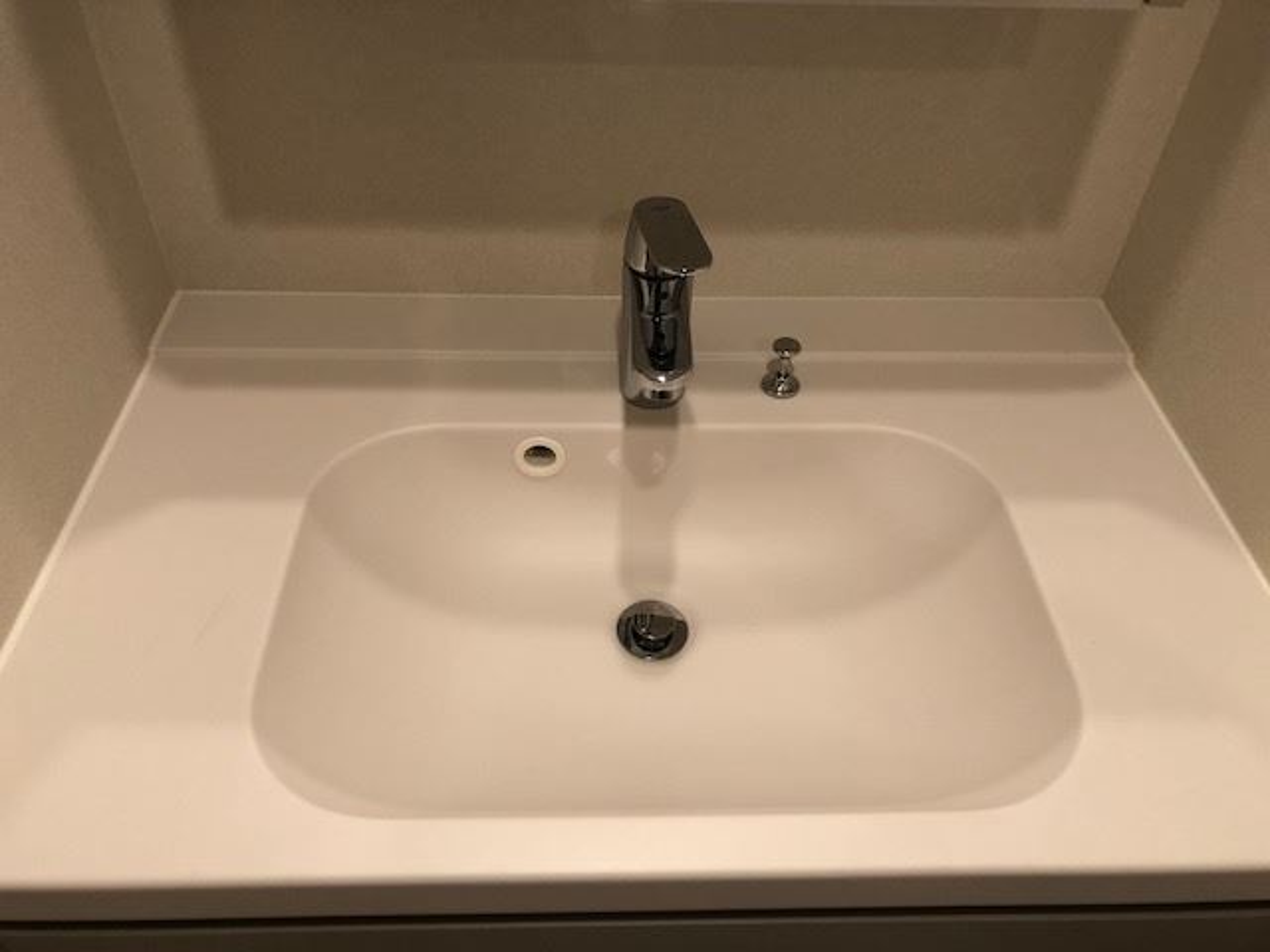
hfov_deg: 63.4
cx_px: 635
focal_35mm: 28
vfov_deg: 49.7
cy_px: 476
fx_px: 1027
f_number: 1.8
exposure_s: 1/33
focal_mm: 3.99
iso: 40
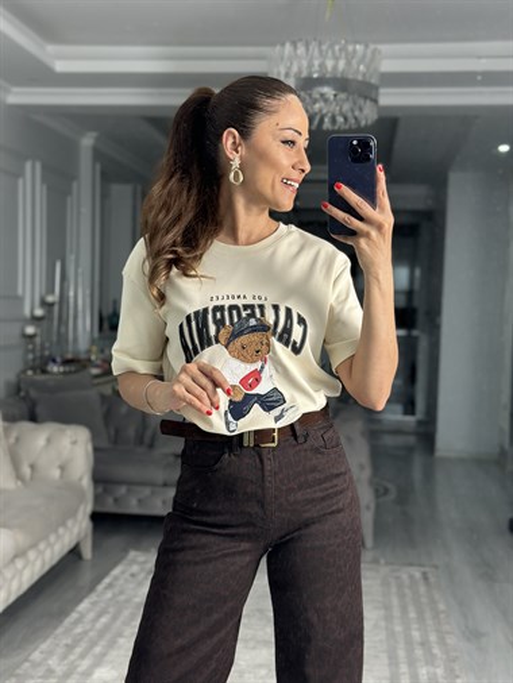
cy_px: 342
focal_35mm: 48
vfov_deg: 39.6
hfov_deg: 30.3
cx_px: 256
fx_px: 948
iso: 64
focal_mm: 6.86
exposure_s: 1/50
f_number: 1.78
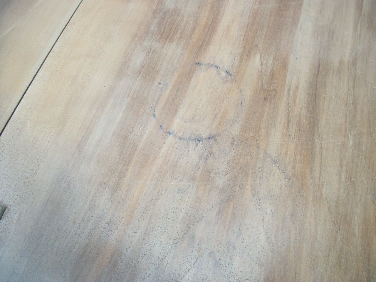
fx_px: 348
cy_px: 141
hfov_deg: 56.8
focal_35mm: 32
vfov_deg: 44.2
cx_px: 188
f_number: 8.8
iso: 80
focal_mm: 5.7
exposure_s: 1/80
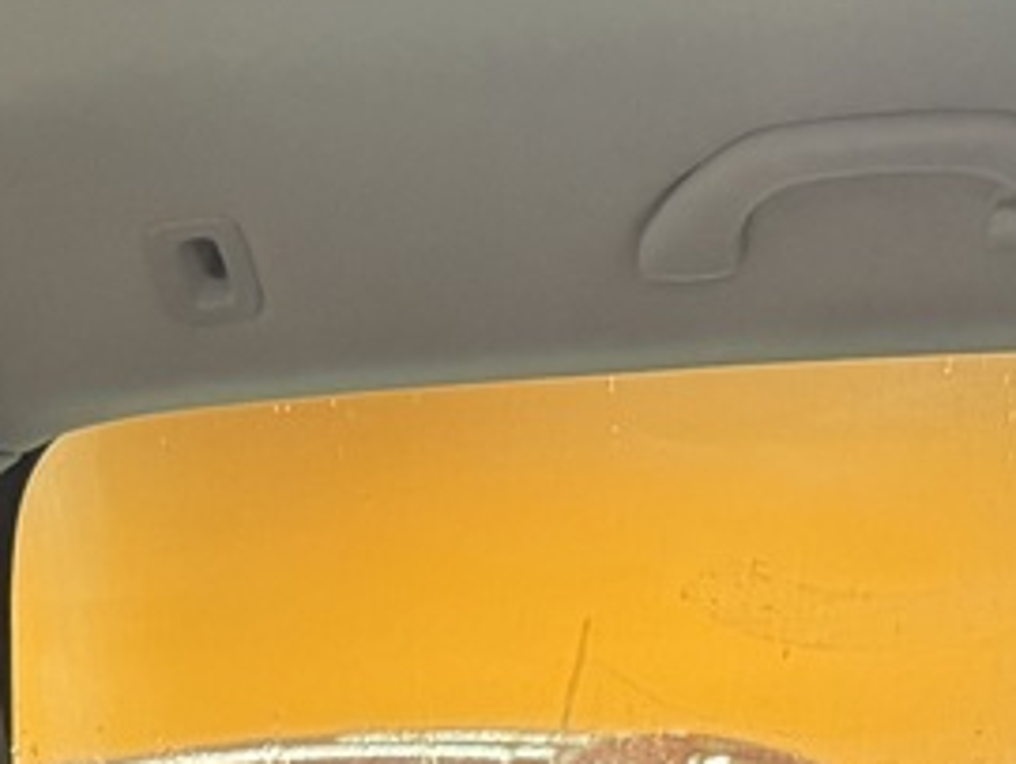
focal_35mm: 128
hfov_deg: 14.5
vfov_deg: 10.1
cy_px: 1859
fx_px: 3760
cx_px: -448
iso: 640
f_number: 1.78
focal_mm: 6.76
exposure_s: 1/50
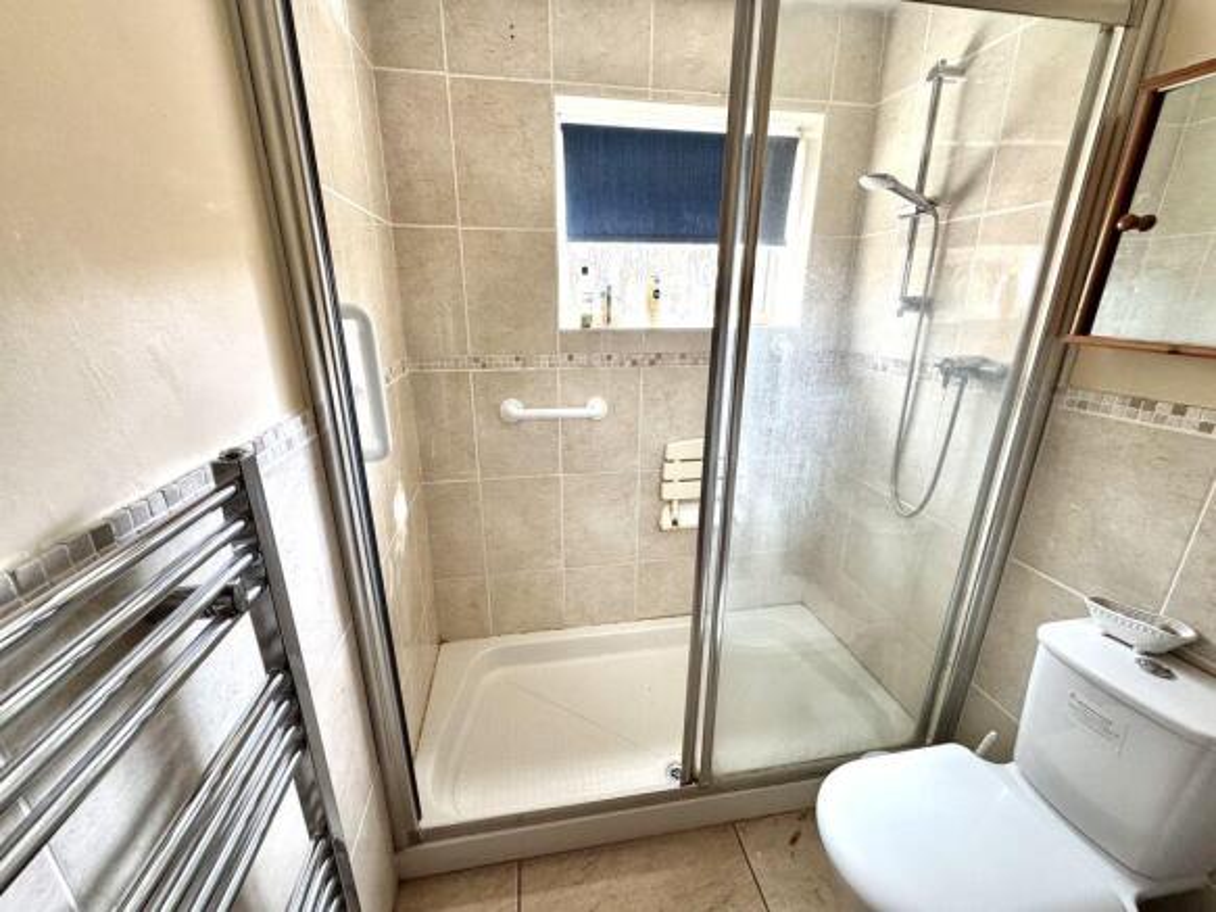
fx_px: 492
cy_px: 456
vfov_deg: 85.7
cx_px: 608
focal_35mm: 14
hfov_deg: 102.1
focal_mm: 2.22
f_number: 2.2
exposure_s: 1/99
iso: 250
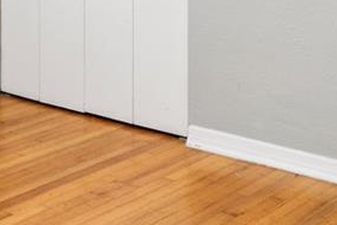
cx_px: 26
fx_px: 796
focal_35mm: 85
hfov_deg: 23.2
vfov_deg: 14.7
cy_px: -133
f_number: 7.1
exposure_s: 1/1.67
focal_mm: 10
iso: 320
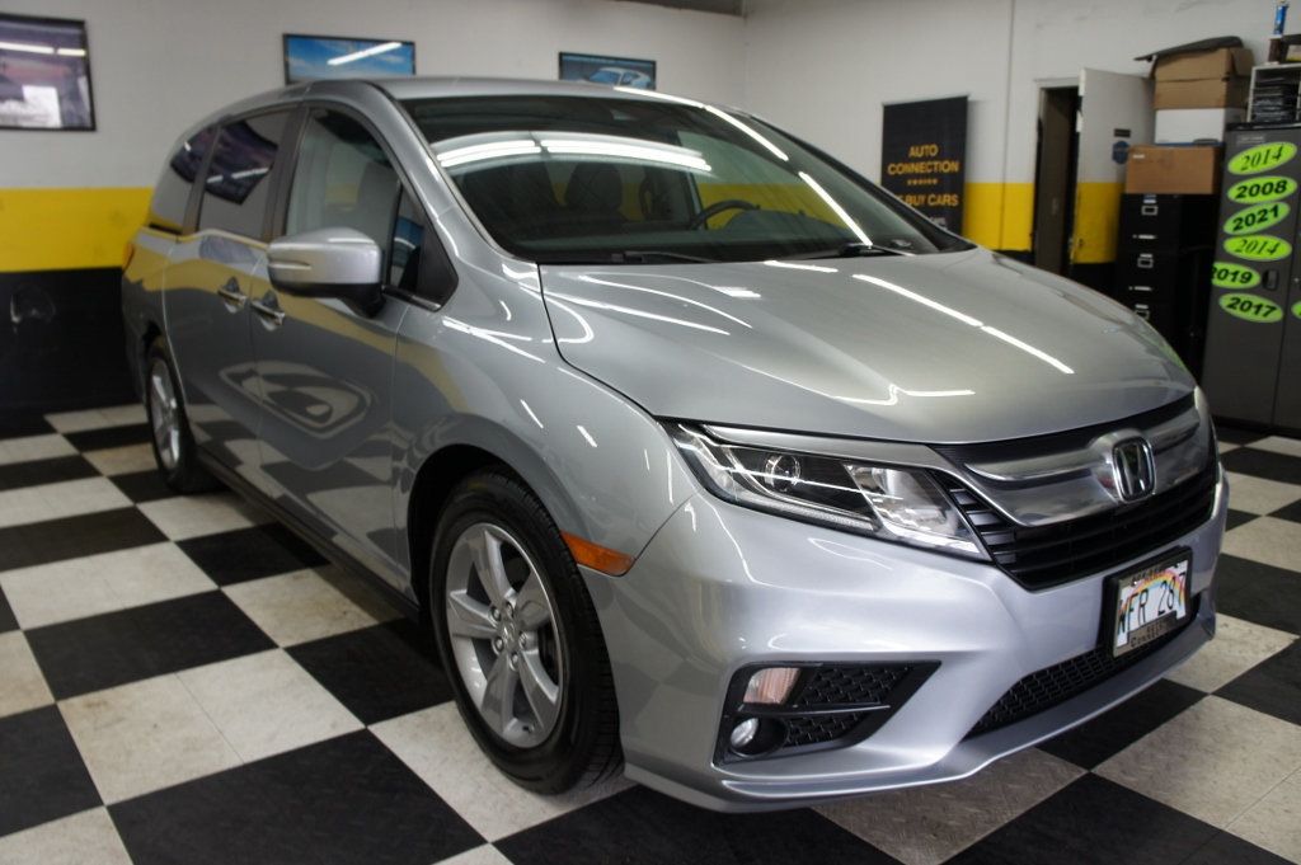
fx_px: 975
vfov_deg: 47.9
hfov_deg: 67.4
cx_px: 650
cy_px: 432
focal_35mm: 27
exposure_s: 1/40
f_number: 4
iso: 200
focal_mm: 18
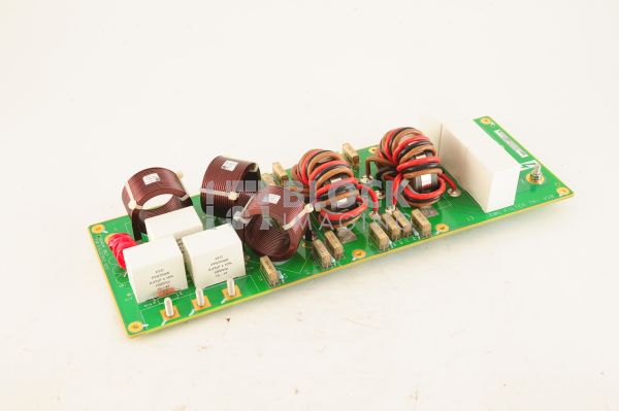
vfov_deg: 26.9
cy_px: 206
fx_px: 859
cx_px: 310
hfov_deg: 39.6
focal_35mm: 50
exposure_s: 1/160
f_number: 13
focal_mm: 50
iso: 1600
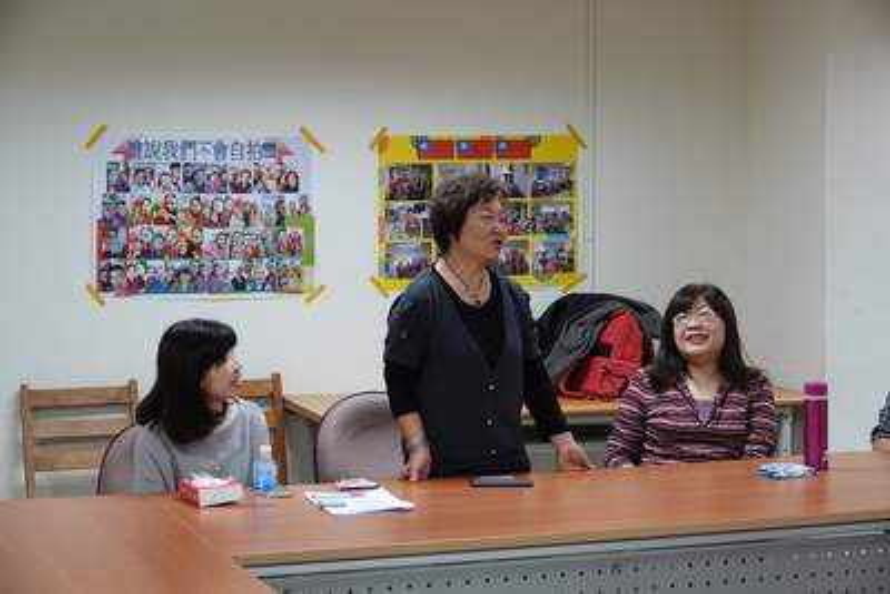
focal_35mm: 85
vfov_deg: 16.1
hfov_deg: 23.9
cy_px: 297
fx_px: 2102
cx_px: 445
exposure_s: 1/100
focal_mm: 31.33
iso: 640
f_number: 3.5
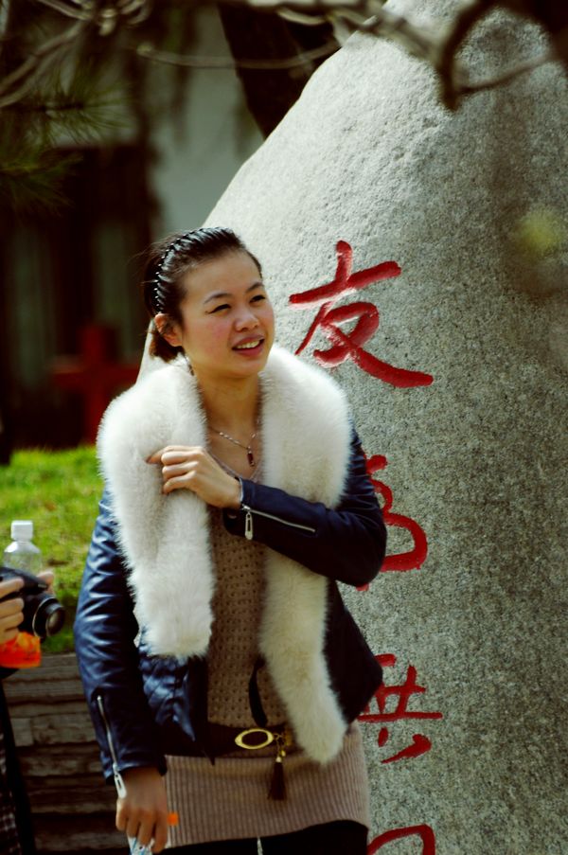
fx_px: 10674
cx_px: 284
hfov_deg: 3.0
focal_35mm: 450
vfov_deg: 4.6
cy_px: 428
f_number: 5.6
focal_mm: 300
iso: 200
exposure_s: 1/800
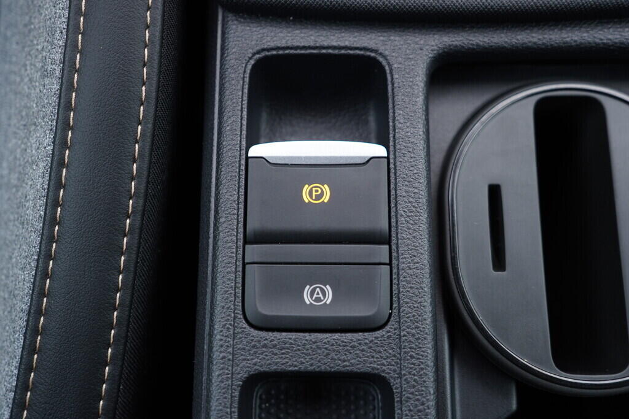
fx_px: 629
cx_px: 314
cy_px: 210
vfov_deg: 36.9
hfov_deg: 53.1
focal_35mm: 36
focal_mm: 24
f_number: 2.8
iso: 250
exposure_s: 1/40
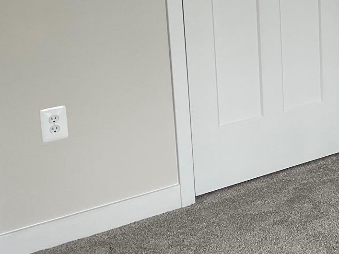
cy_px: 8
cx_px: 455
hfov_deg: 20.9
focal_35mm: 84
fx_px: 822
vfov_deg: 17.2
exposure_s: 1/265
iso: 16
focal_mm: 3
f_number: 1.8
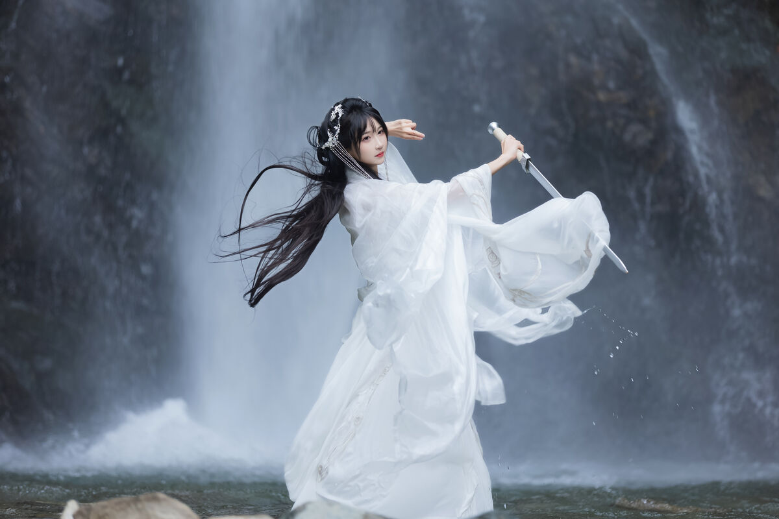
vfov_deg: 8.6
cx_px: 390
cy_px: 260
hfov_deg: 12.8
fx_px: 3462
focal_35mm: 160
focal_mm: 160
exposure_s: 1/250
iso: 100
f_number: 2.8
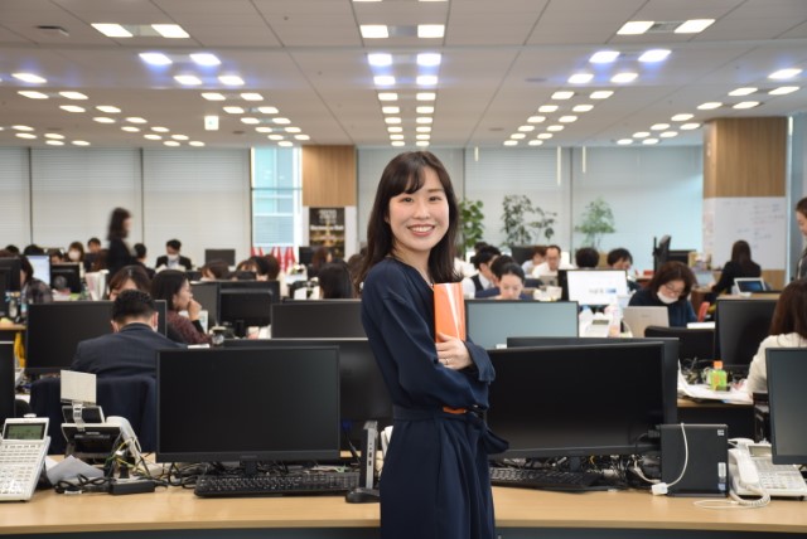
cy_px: 270
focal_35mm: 72
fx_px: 1615
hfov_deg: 28.0
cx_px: 404
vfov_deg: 19.0
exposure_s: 1/20
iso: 320
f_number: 4.5
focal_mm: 48
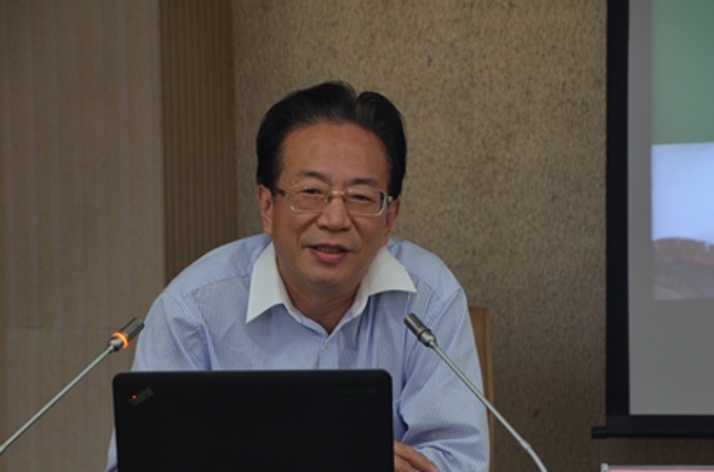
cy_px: 261
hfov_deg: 13.1
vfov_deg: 8.7
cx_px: 347
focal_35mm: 157
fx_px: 3107
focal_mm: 86
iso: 1100
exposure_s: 1/30
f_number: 5.3
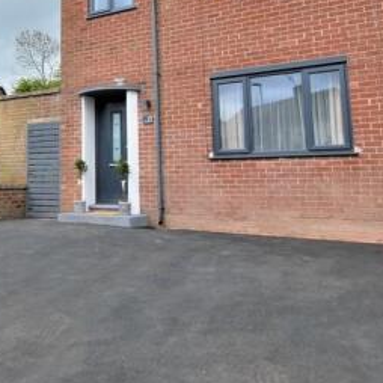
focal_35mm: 36
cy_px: 91
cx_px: 60
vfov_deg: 44.3
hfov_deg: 43.1
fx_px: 452
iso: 200
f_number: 7.1
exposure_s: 1/180
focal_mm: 11
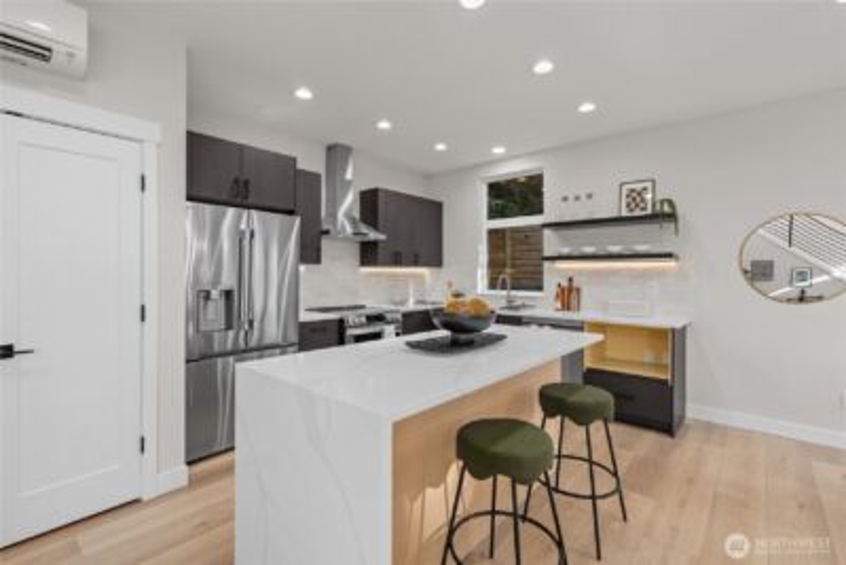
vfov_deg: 73.8
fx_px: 376
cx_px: 423
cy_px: 282
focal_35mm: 16
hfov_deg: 96.7
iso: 100
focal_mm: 16
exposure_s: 1/2
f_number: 8
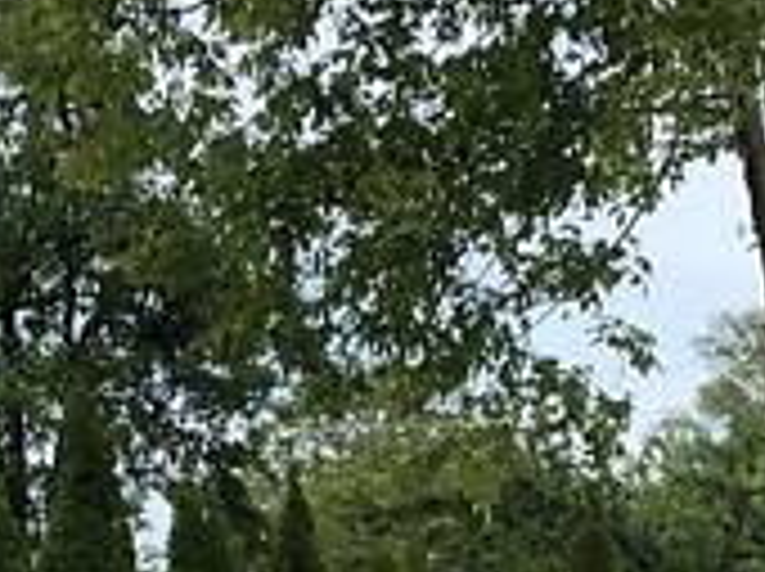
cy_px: 558
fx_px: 2913
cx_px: 320
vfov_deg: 11.1
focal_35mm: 132
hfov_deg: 15.0
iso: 20
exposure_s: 1/1000
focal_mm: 4
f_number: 1.8
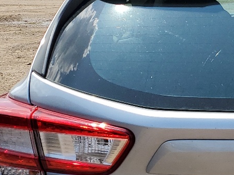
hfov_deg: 19.6
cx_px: 304
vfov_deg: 15.8
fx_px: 622
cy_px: 165
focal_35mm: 92
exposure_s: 1/3333
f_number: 1.5
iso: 50
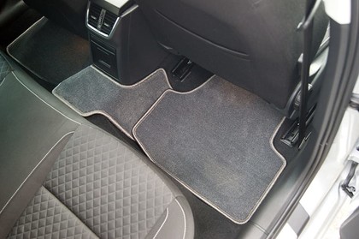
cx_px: 180
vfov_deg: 36.8
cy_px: 120
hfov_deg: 53.2
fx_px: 359
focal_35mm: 36
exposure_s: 1/20
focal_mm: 24
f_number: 4
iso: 400
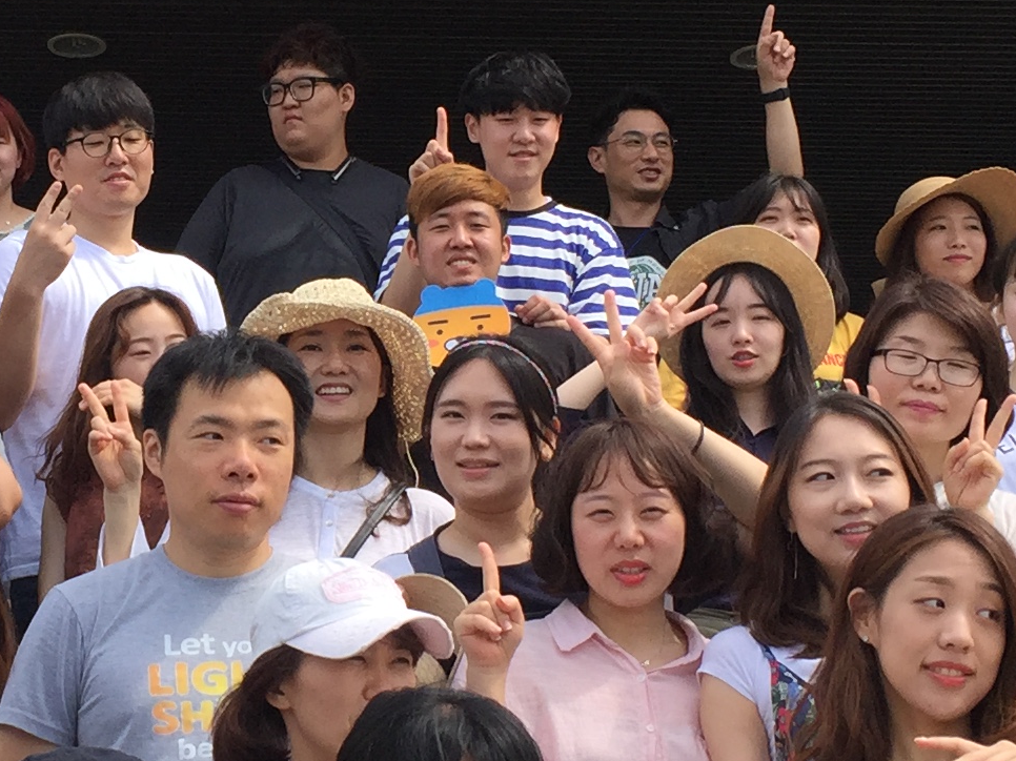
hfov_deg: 19.7
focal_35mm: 98
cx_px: 115
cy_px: 466
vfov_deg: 15.1
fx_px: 2876
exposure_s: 1/1099
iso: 32
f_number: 2.2
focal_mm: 4.15
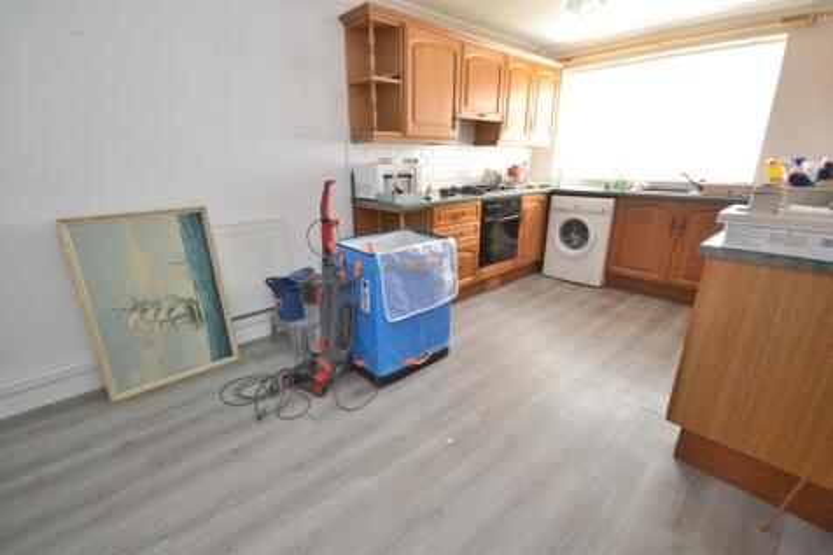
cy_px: 278
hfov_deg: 100.4
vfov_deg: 77.3
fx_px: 347
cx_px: 416
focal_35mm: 15
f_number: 4.5
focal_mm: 10
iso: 400
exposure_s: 1/80
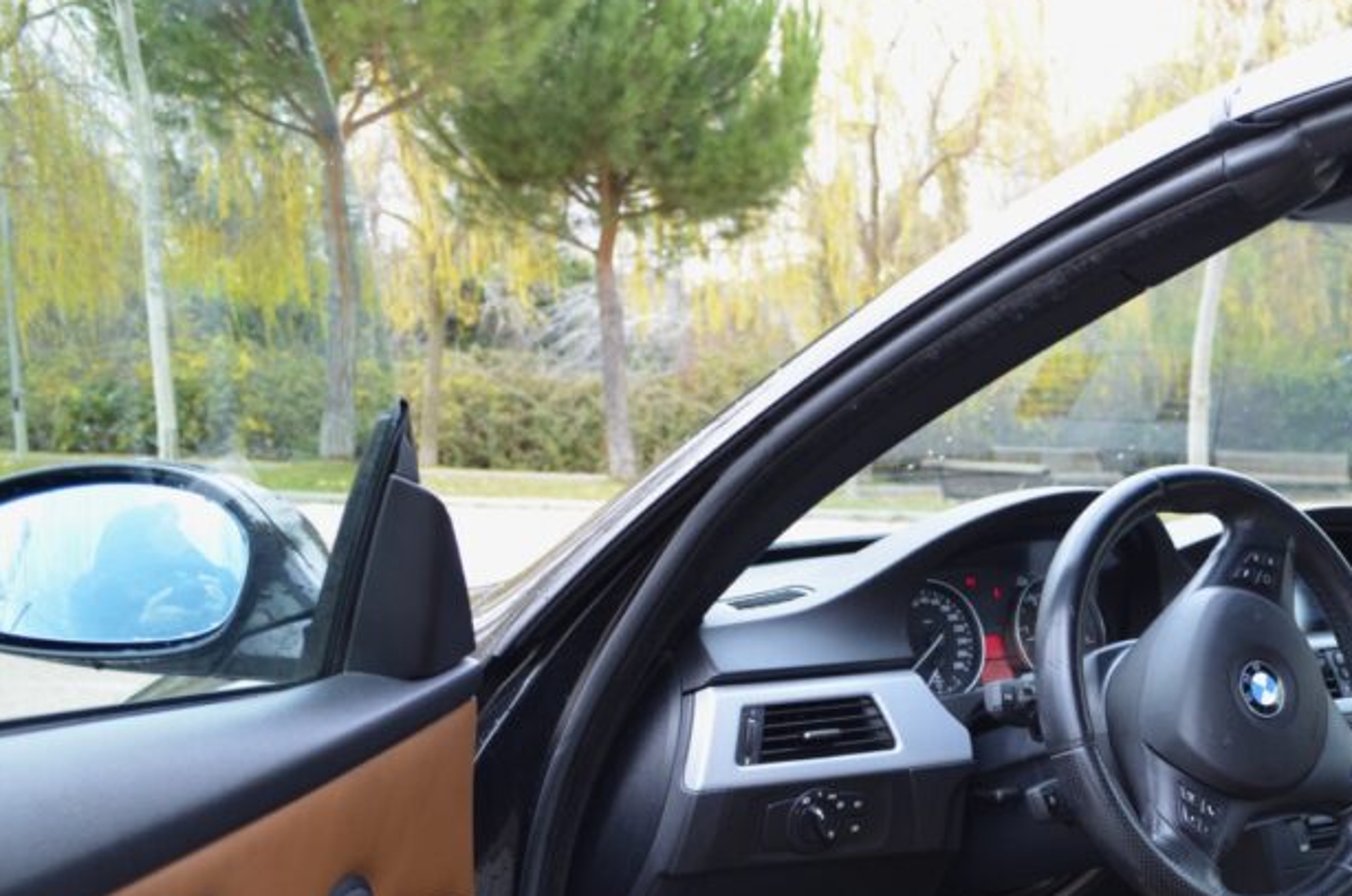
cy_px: 718
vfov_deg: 26.4
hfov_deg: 38.4
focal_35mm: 50
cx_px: 1050
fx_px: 1874
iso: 400
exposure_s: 1/100
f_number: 5
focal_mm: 20
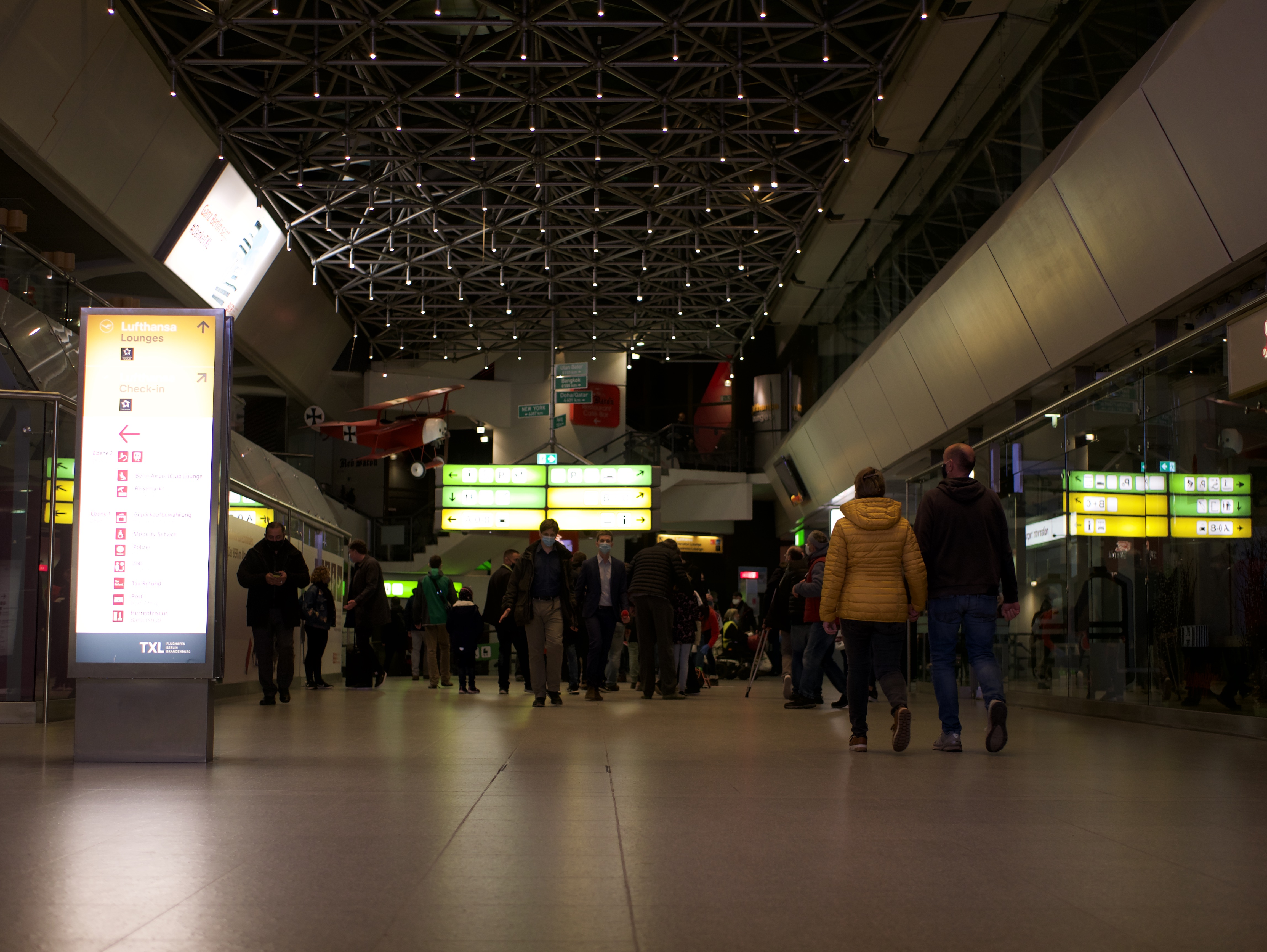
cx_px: 634
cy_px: 476
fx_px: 1831
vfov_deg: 29.1
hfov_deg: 38.2
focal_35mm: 50
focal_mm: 25
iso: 200
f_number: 1.7
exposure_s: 1/125
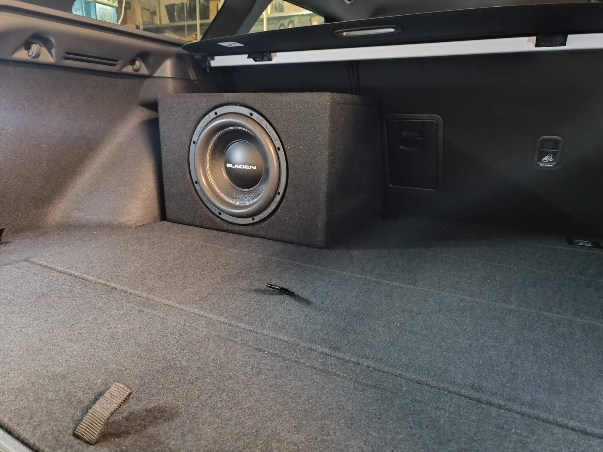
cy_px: 226
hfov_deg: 71.6
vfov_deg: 56.8
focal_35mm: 24
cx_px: 302
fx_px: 418
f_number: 1.88
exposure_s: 1/14.3
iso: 2469
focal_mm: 5.59
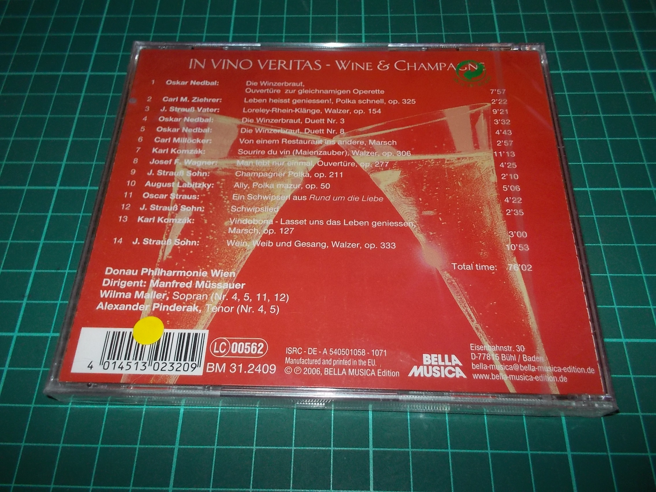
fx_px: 550
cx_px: 328
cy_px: 246
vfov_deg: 48.2
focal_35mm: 29
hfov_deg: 61.7
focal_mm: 4.1
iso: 200
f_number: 3.3
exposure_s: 1/30
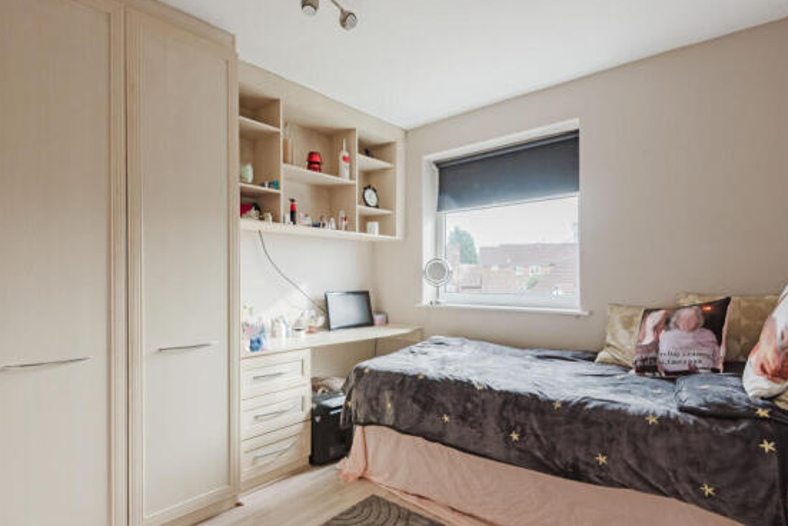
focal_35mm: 19
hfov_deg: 86.9
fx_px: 416
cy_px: 279
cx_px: 389
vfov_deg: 64.6
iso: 160
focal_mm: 16
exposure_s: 1/30
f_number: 8
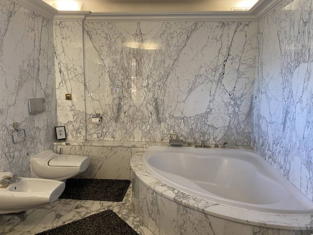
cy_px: 118
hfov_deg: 67.3
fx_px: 235
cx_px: 156
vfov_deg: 53.0
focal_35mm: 26
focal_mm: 4.25
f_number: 1.8
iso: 100
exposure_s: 1/50
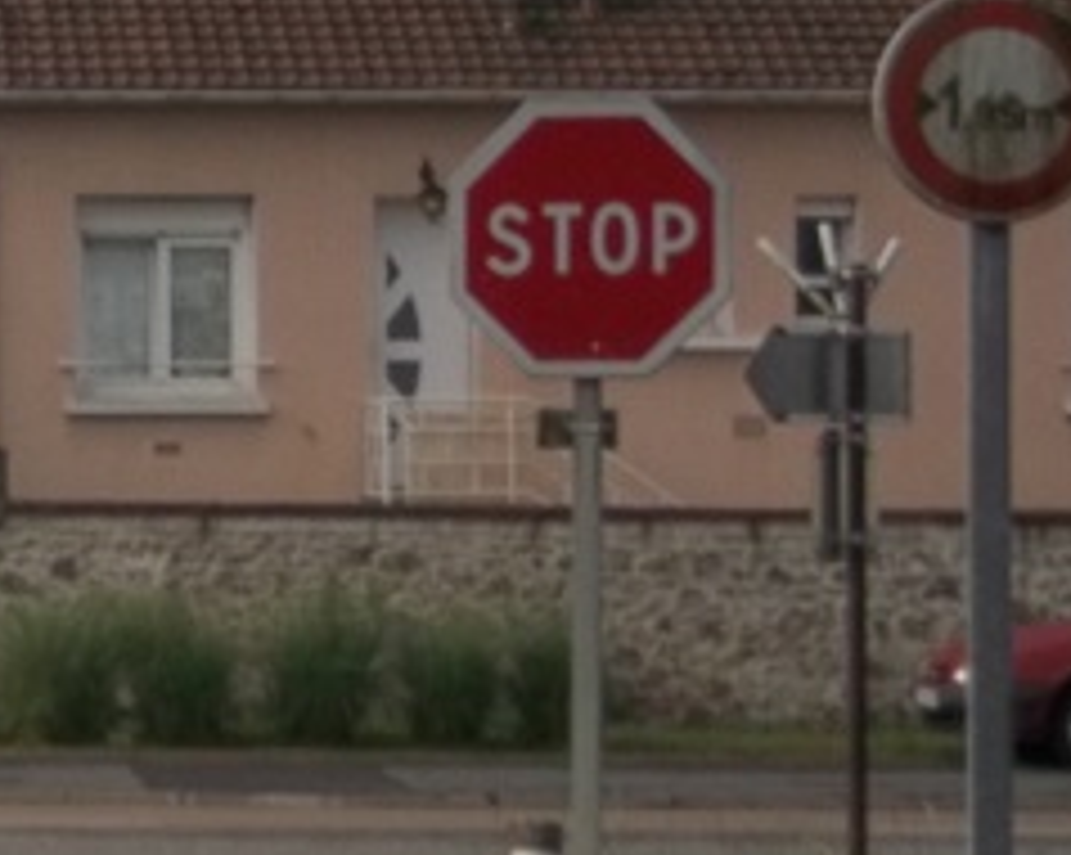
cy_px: 416
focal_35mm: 172
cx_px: -448
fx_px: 5447
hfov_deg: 10.9
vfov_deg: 9.0
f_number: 4.1
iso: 80
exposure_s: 1/500
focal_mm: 11
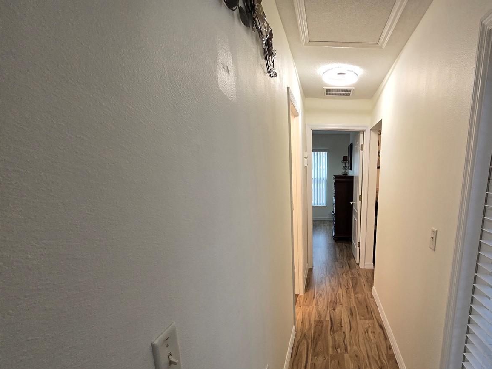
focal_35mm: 18
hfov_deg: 83.9
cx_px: 338
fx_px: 256
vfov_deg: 69.8
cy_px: 242
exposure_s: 1/60
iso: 250
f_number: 2.2
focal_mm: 2.2
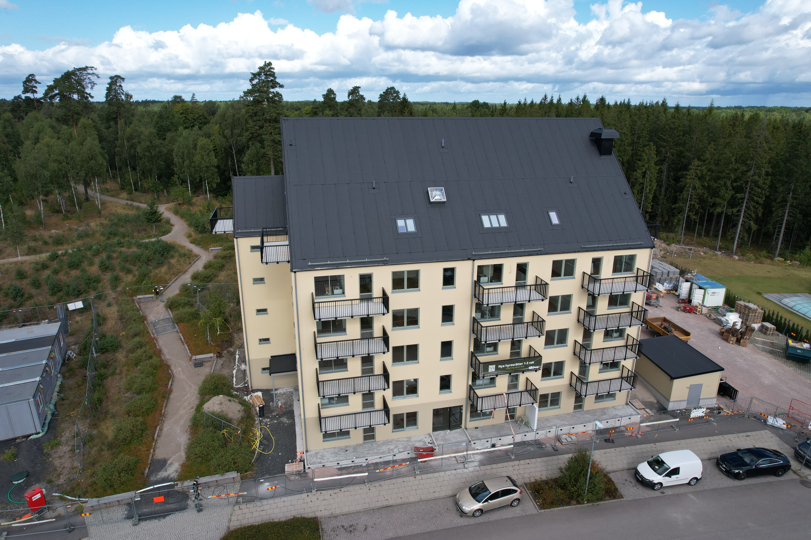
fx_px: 496
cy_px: 270
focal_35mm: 22
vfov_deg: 57.2
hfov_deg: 78.6
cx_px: 406
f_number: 2.8
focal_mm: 8.38
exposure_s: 1/1500
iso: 100
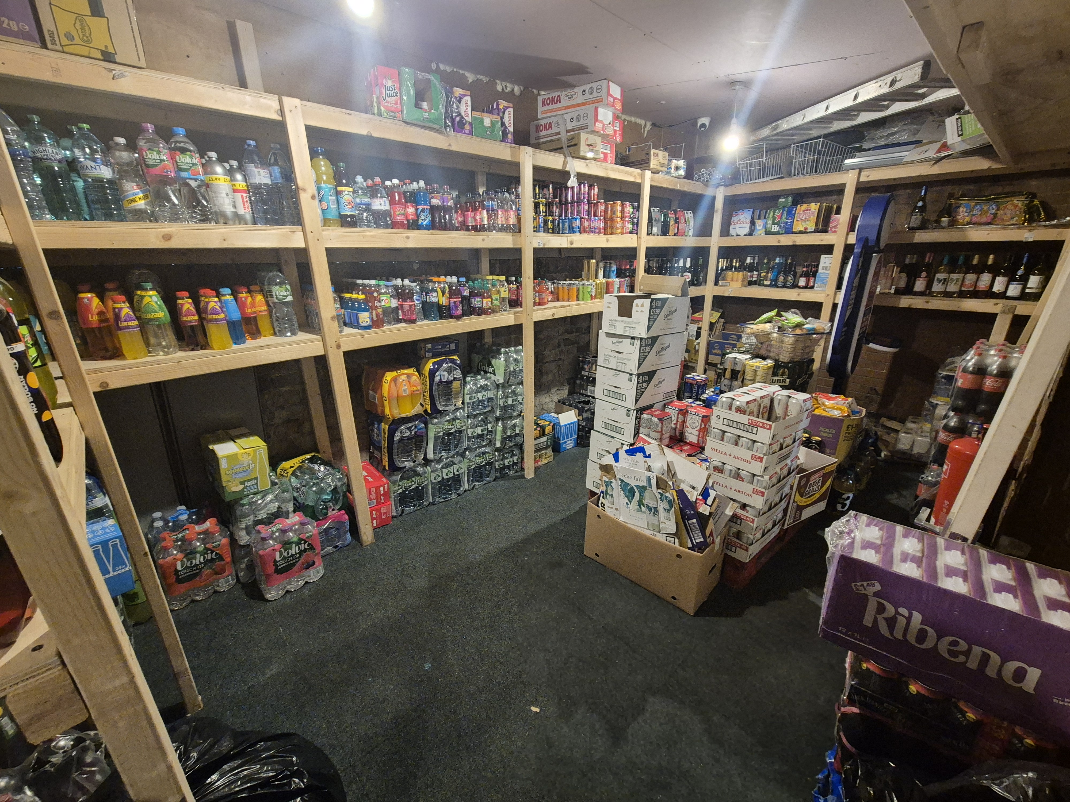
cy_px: 401
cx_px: 535
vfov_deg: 89.9
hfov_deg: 106.2
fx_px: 402
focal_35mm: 13
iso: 1000
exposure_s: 1/50
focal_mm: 2.2
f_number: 2.2
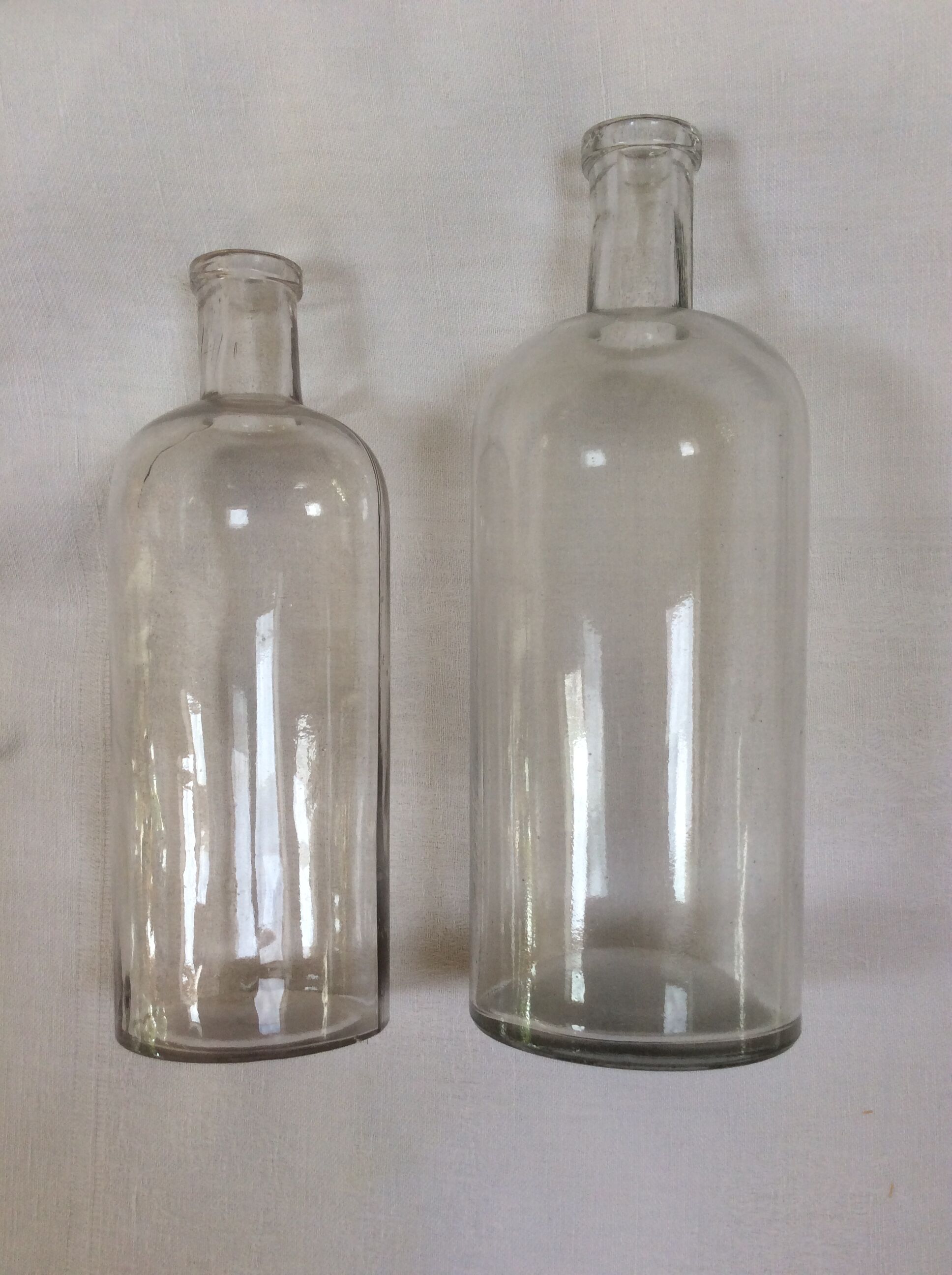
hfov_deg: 44.1
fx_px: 1177
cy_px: 638
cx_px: 476
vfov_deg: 56.9
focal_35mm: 32
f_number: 2.4
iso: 32
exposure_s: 1/100
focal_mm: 3.3
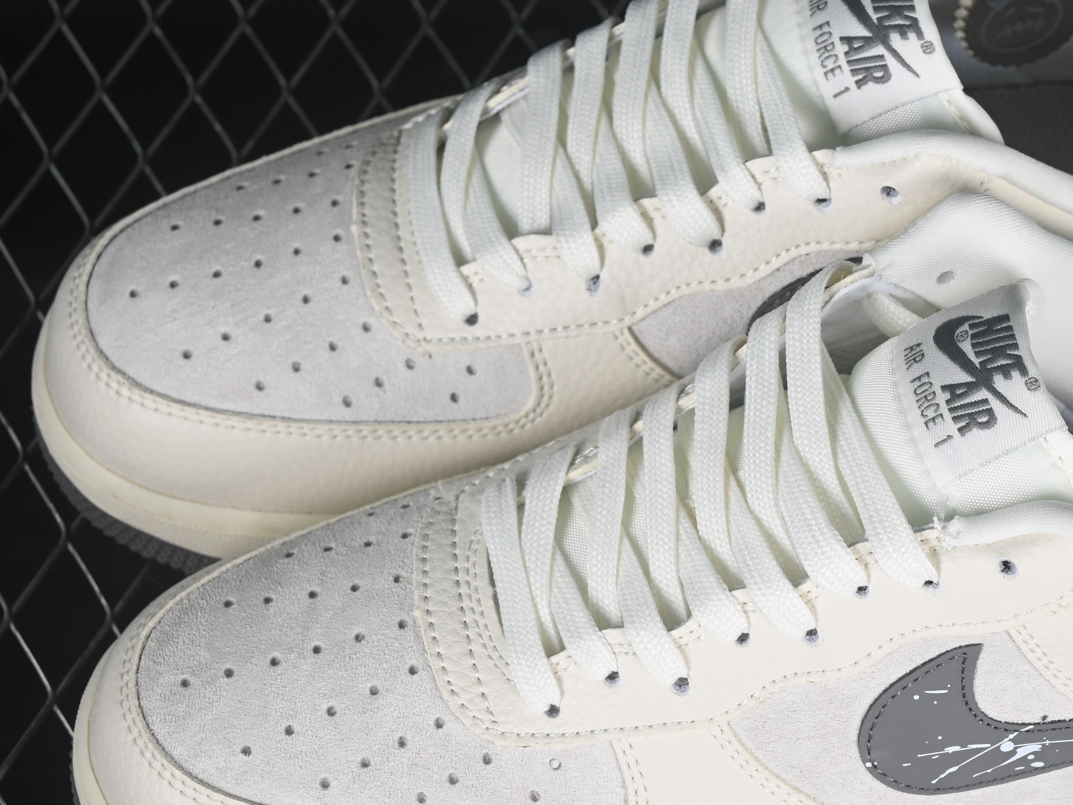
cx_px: 792
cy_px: 430
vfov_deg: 11.7
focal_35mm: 127
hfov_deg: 15.5
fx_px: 3937
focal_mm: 50
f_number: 7.1
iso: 160
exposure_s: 1/80
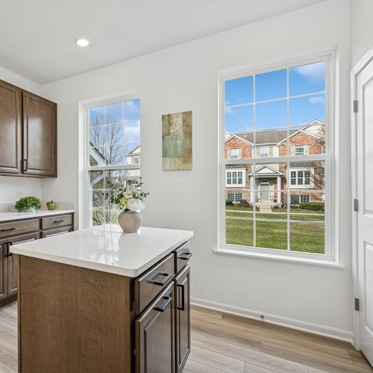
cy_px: 191
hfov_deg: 70.3
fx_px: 244
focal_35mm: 20
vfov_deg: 74.8
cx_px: 98
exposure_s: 1/60
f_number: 9.5
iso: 200
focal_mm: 15
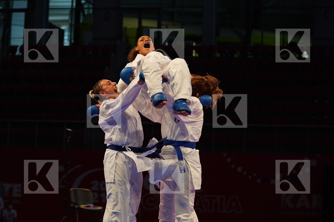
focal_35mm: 105
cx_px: 167
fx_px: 974
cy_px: 111
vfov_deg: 13.0
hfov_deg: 19.5
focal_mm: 70
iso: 1250
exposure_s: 1/500
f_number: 2.8
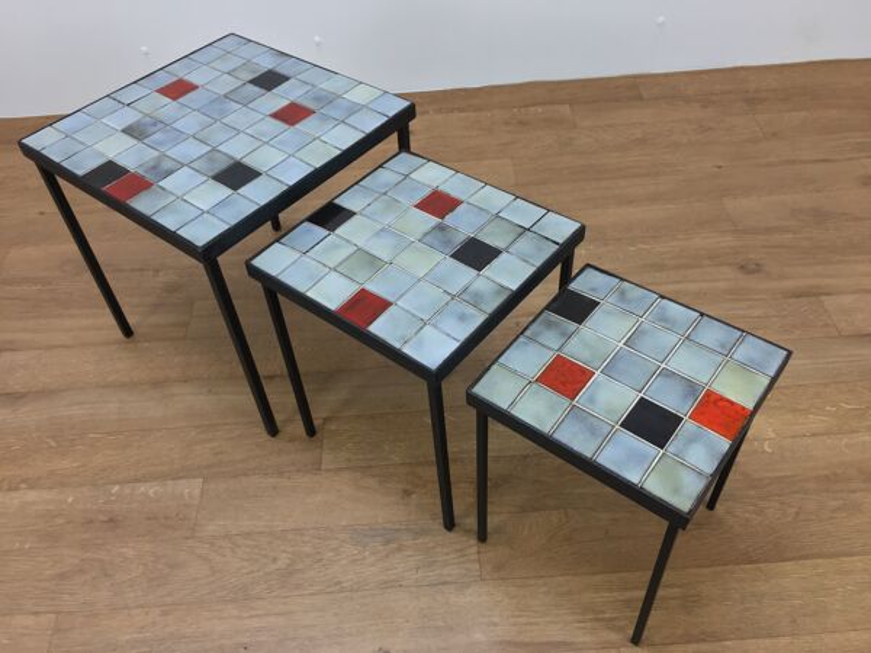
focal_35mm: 29
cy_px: 326
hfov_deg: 61.7
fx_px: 730
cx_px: 436
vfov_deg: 48.2
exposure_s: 1/33
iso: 40
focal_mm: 4.15
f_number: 2.2
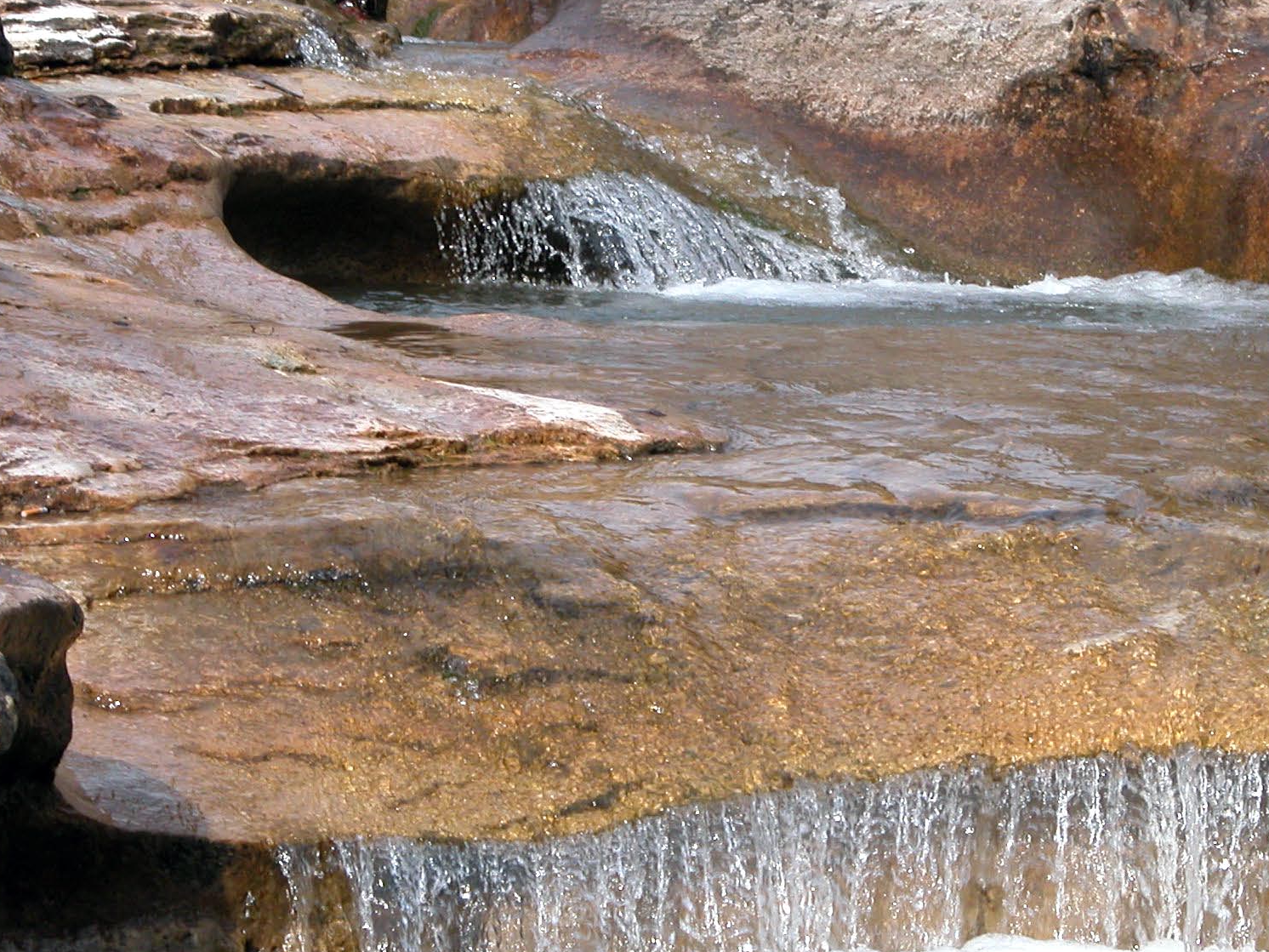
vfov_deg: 7.5
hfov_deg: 9.9
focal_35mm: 199
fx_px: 7295
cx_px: 655
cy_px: 456
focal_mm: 29.5
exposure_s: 1/337
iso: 100
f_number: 5.3
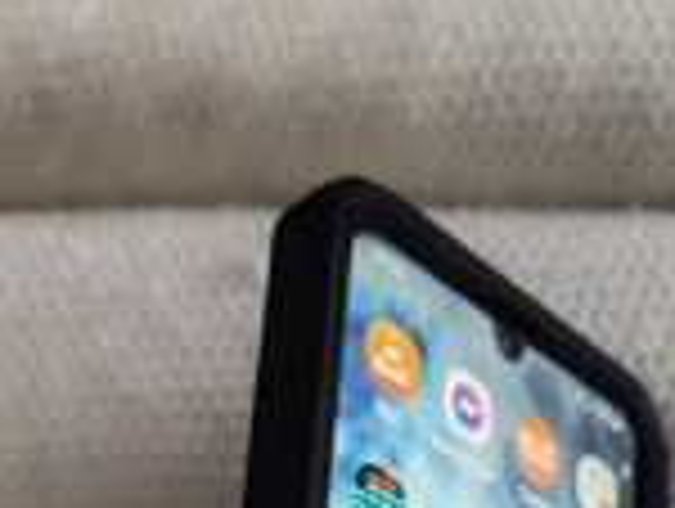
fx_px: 1406
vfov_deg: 18.4
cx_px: 495
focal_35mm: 72
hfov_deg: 26.7
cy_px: 742
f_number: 1.9
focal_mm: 6.12
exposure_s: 1/50
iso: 2000
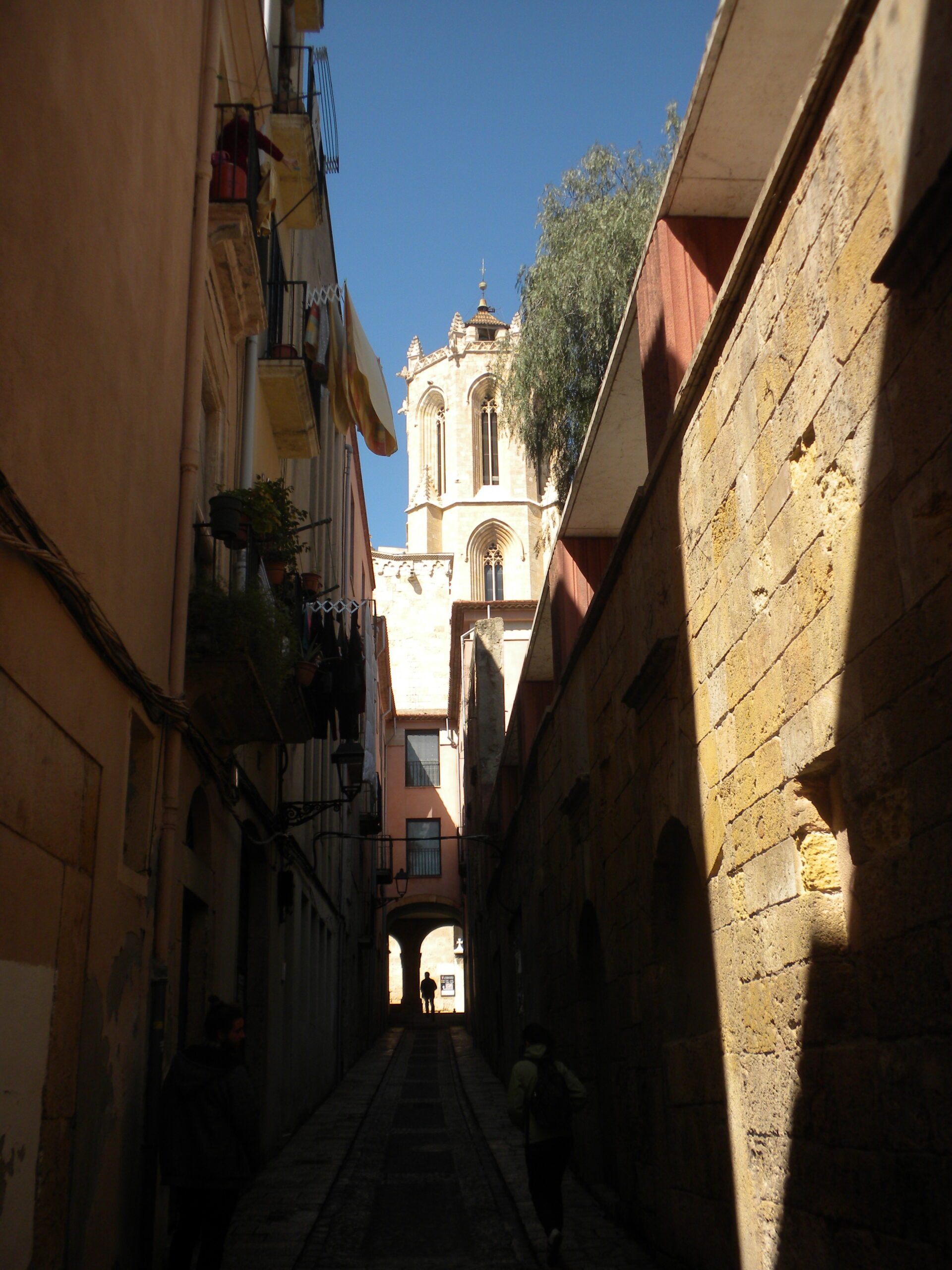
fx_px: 1357
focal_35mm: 37
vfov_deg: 50.1
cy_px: 635
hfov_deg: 38.7
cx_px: 476
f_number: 3.5
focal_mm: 6.6
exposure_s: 1/573
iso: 64
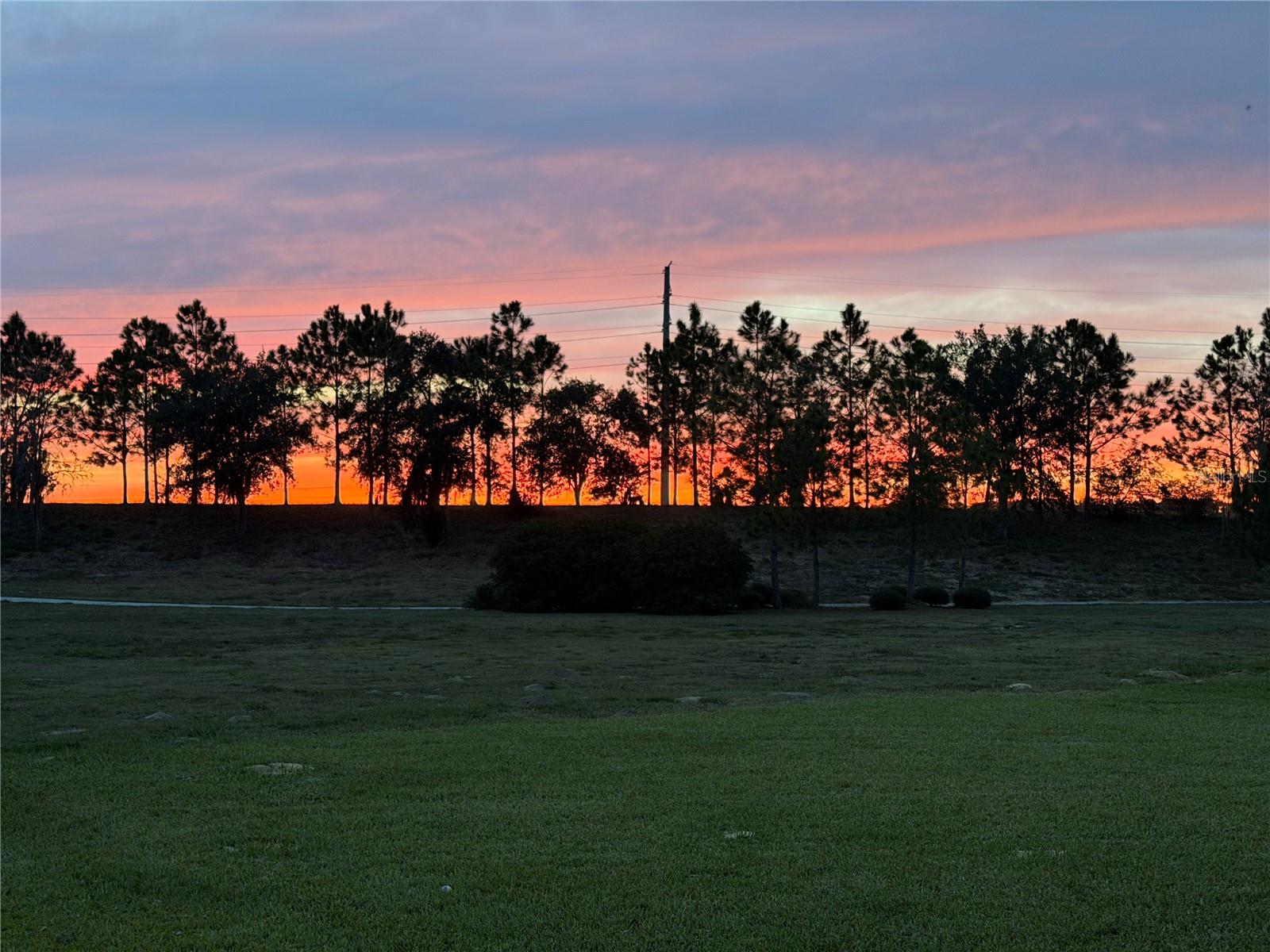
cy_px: 476
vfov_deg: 30.3
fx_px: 1761
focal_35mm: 48
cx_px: 635
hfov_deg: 39.7
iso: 500
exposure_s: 1/30
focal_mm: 6.76
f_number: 1.78
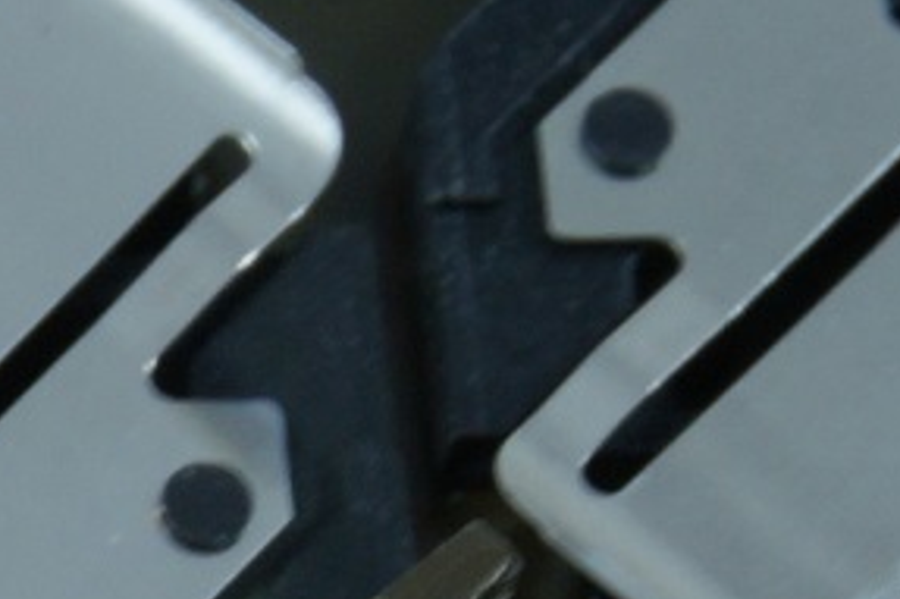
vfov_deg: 3.2
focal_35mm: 431
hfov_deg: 4.6
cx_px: -1640
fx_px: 10777
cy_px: 1240
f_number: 13
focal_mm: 43
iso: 200
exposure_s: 1/6
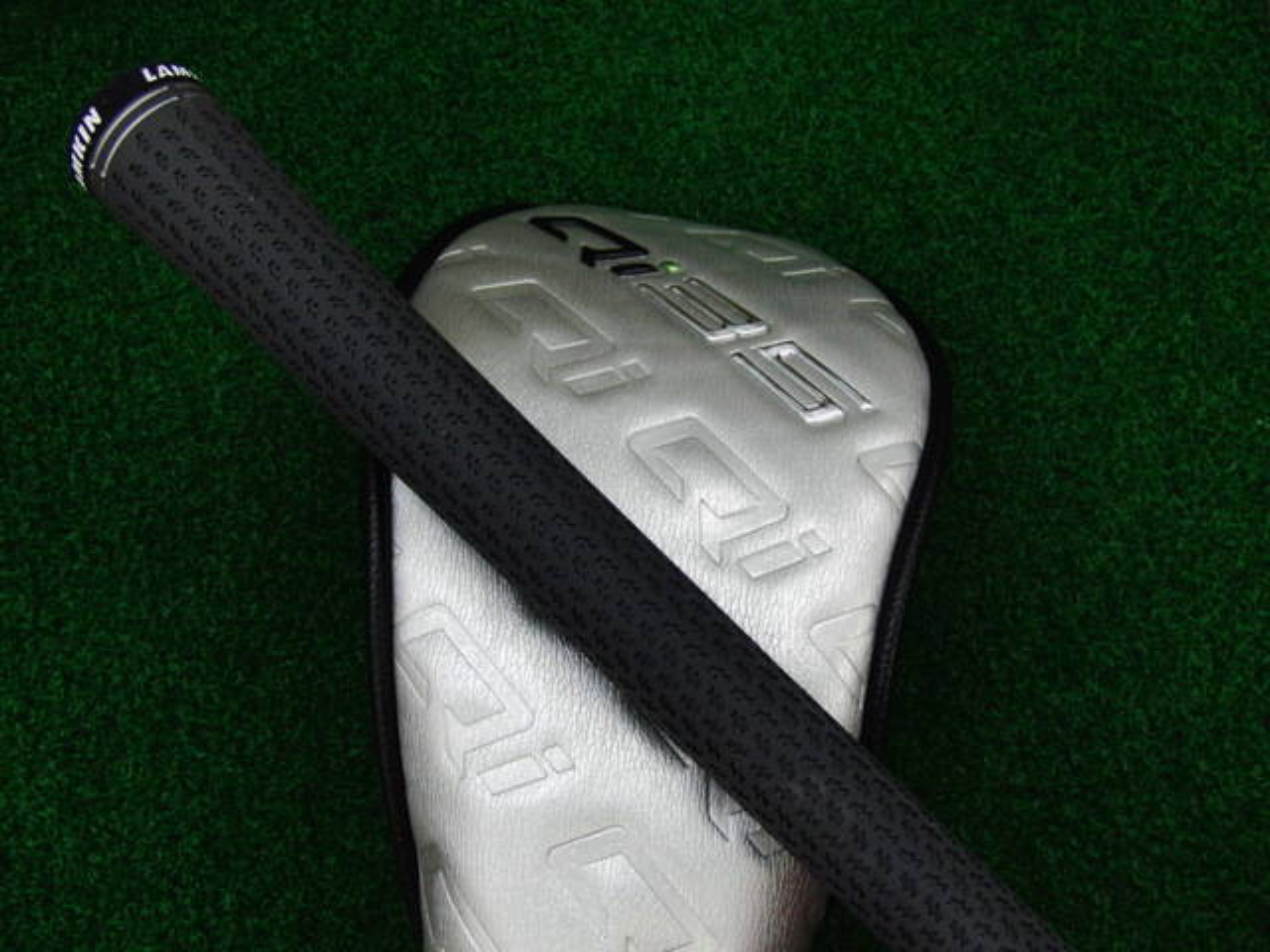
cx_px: 635
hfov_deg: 50.1
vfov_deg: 38.7
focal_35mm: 37
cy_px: 476
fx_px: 1357
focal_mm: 6.42
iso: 250
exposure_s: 1/80
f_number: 3.6
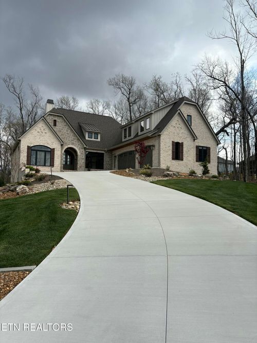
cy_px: 172
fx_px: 257
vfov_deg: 67.3
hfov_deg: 53.0
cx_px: 128
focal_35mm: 26
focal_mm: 5.96
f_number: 1.6
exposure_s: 1/2865
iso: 50
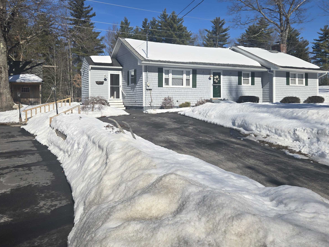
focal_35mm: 30
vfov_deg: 46.4
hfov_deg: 60.0
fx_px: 285
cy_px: 95
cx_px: 164
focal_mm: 5.4
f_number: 1.8
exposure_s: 1/3018
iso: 25
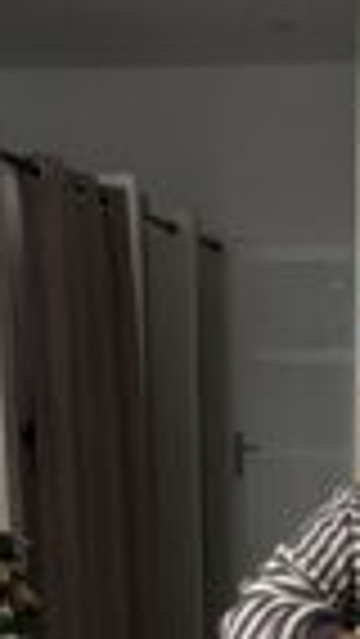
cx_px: 306
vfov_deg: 24.5
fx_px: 1356
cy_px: 720
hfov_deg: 15.0
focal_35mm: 80
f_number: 1.6
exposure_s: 1/50
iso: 200
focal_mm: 5.96
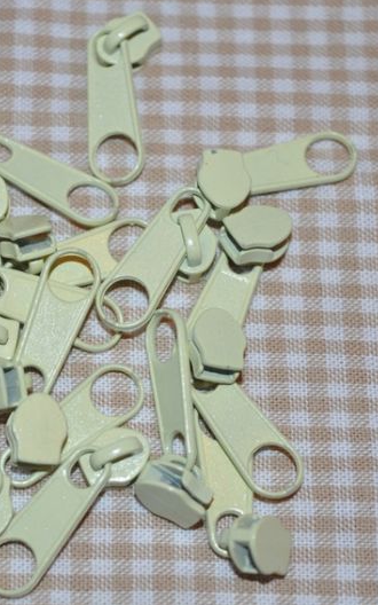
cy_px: 302
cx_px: 87
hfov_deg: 11.8
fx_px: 1830
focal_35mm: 111
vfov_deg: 18.8
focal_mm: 48
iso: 200
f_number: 5.3
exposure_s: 1/60
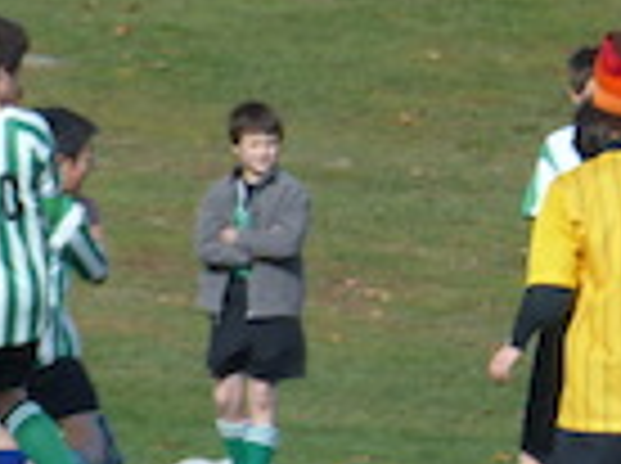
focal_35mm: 839
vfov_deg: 1.8
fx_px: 15025
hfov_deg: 2.4
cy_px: 306
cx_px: 1028
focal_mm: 39.1
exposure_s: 1/500
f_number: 2.8
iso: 100
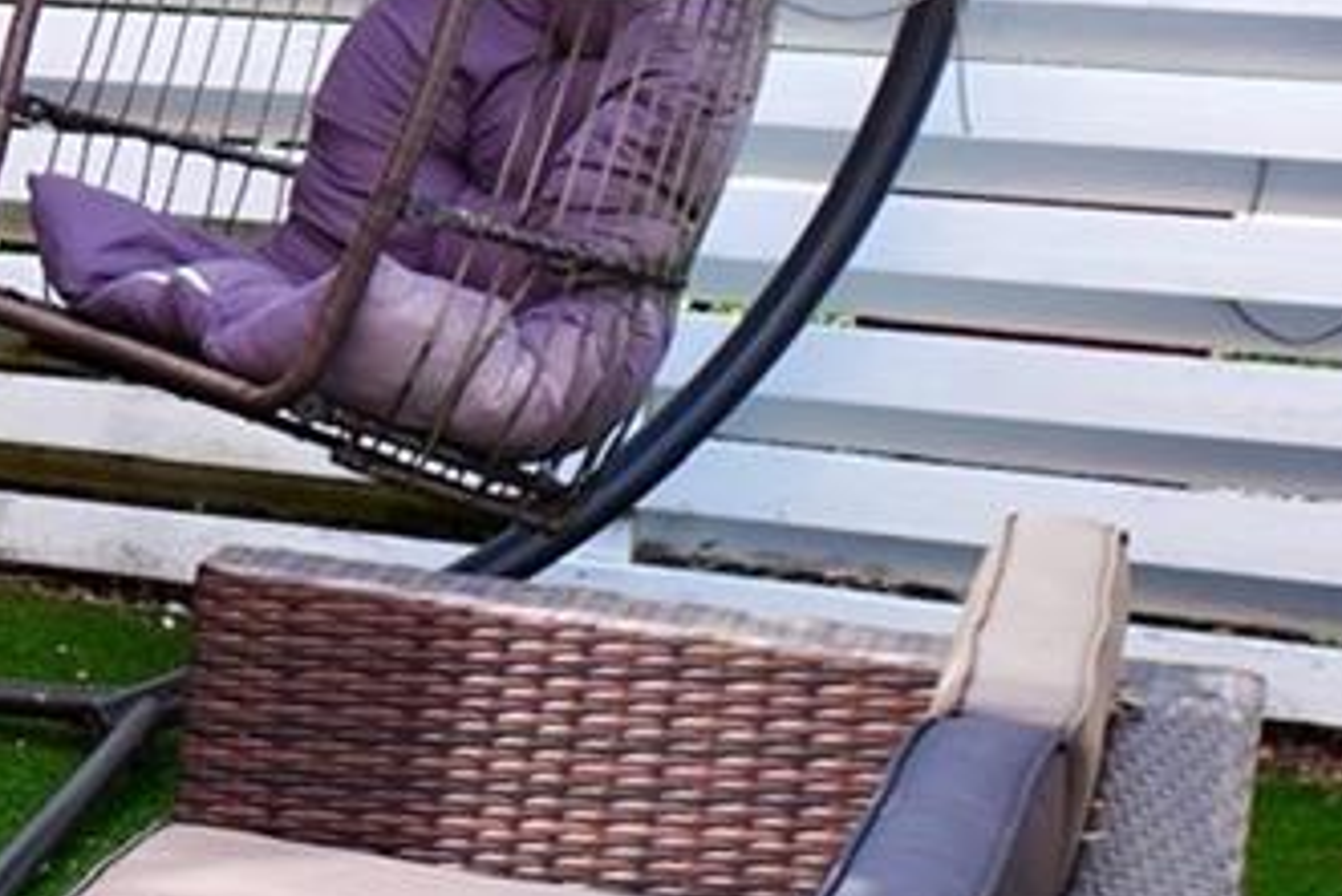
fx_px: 4326
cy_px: 555
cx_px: -1512
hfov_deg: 14.1
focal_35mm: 116
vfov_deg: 11.8
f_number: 5
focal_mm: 16
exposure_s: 1/60
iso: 100
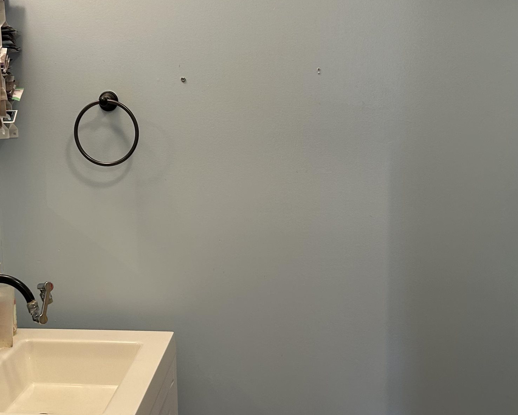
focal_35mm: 53
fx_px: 813
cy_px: 236
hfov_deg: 34.5
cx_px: 123
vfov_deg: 28.6
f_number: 1.5
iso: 80
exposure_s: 1/60
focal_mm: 5.7
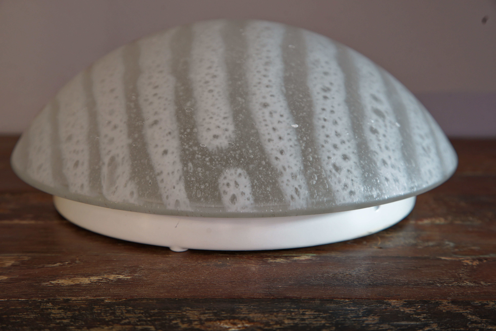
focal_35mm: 84
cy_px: 166
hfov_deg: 24.2
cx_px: 248
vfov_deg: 16.3
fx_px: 1157
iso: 320
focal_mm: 84
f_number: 8
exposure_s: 1/1.25
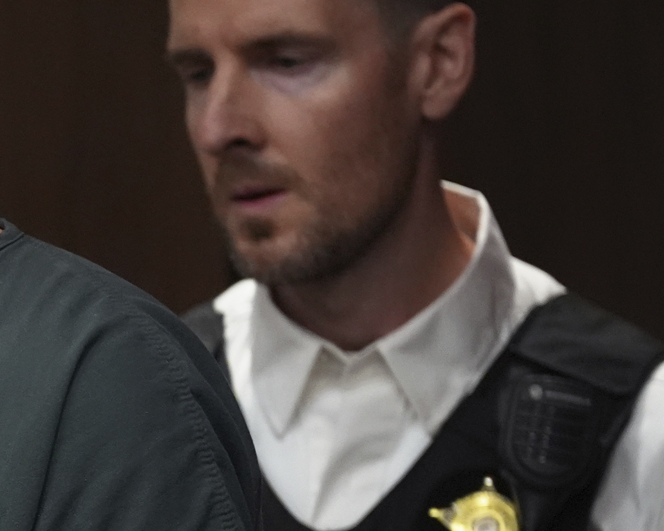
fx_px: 14955
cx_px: -248
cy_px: 712
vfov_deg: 2.0
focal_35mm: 761
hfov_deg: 2.5
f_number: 2.8
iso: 3200
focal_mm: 200
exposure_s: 1/640
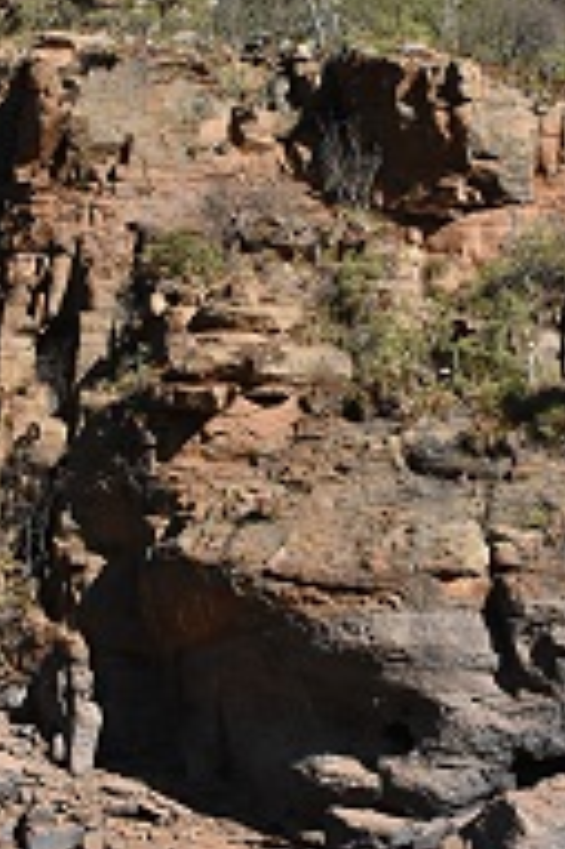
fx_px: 1890
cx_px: 300
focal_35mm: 80
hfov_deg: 17.0
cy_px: 300
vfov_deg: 25.2
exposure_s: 1/2500
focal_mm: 23
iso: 1600
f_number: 11
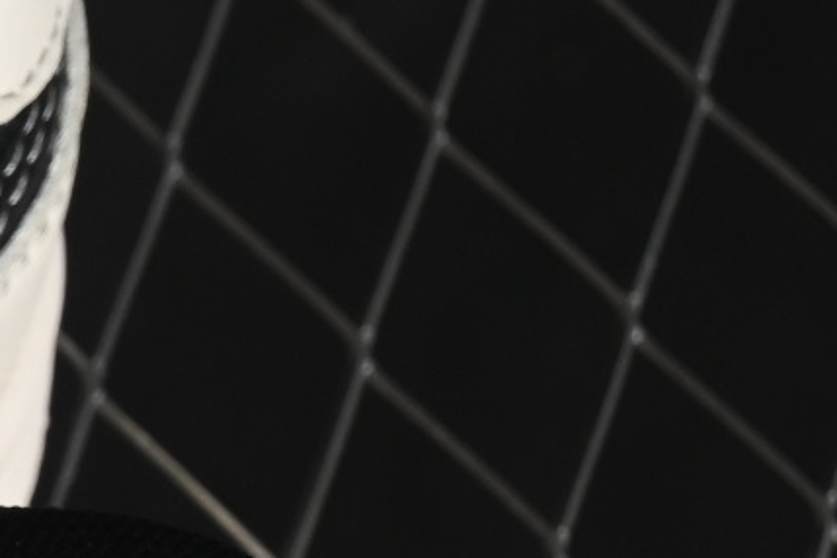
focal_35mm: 487
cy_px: 942
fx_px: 11322
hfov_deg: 4.1
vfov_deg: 2.8
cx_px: -1489
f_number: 7.1
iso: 160
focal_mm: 50
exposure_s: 1/80
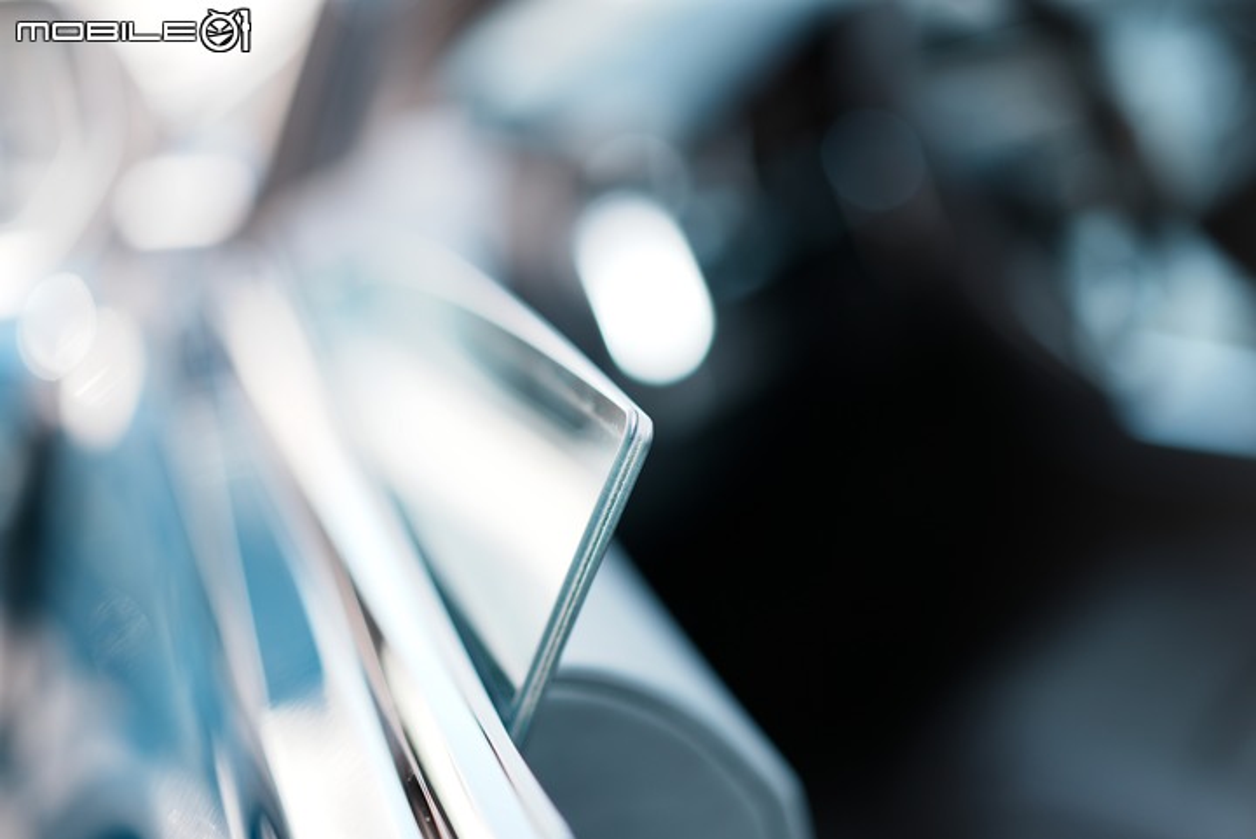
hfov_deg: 36.2
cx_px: 628
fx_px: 1920
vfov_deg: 24.7
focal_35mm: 55
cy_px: 420
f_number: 1.8
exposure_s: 1/160
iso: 80
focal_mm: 55
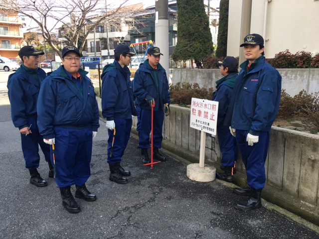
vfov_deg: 48.2
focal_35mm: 29
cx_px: 160
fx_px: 267
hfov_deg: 61.7
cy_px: 120
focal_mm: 4.15
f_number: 2.2
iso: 25
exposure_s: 1/152
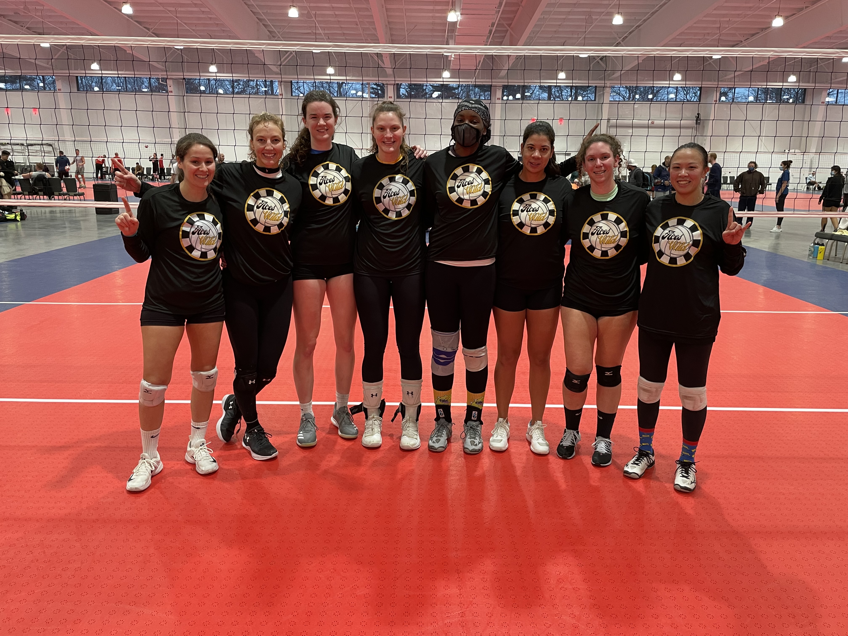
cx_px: 424
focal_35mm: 26
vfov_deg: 53.1
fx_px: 637
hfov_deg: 67.3
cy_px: 318
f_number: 1.6
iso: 125
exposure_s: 1/60
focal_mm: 4.2
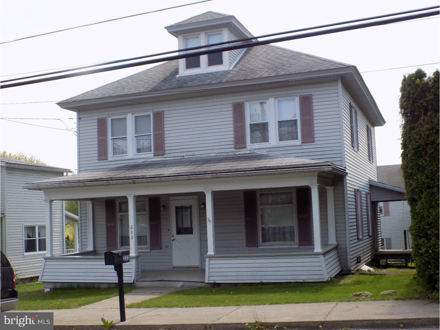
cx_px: 220
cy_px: 165
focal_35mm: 46
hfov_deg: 41.2
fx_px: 585
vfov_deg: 31.5
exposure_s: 1/400
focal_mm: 8.1
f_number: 3.7
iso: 80
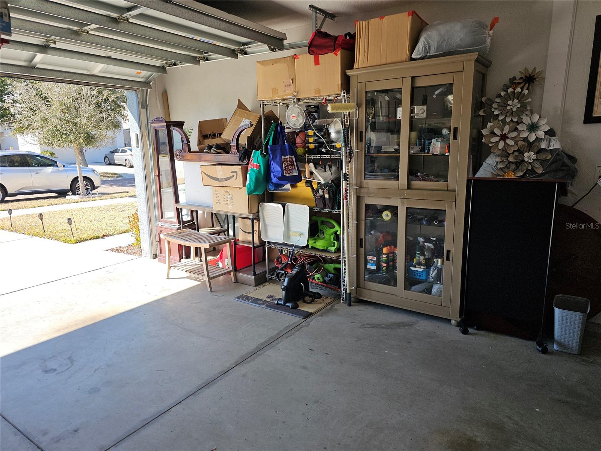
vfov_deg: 58.9
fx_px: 399
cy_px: 226
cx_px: 300
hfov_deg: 73.9
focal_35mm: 23
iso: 16
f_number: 1.7
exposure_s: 1/180
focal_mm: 6.3
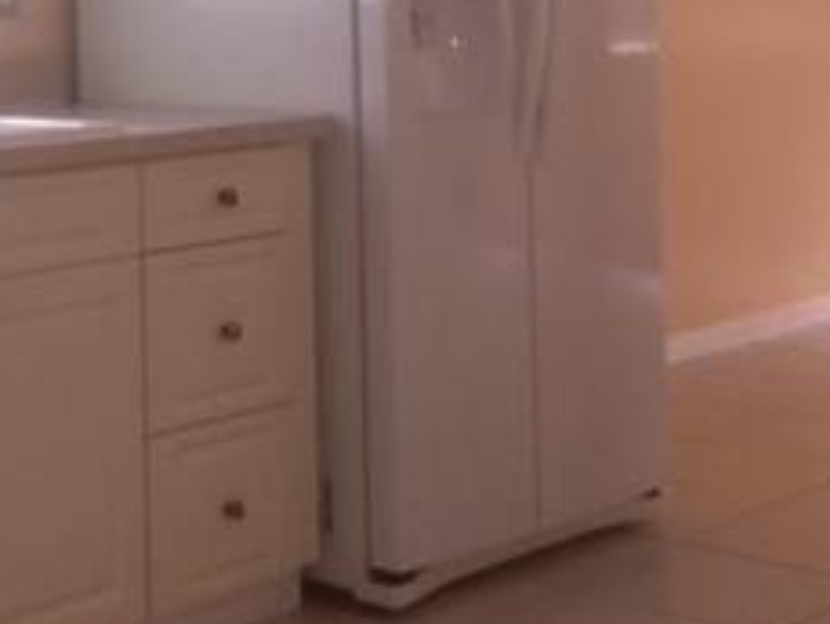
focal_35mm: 81
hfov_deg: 23.6
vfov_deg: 17.7
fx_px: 1943
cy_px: -22
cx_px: 130
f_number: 2.2
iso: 40
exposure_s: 1/30
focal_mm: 4.15
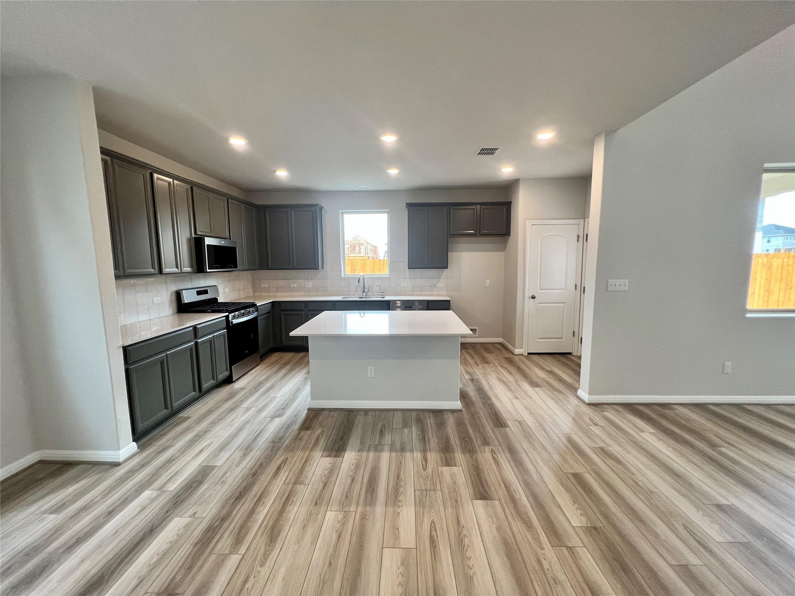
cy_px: 298
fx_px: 299
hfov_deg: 106.2
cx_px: 398
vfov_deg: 89.9
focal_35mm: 13
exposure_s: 1/120
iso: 100
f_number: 1.8
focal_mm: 1.57
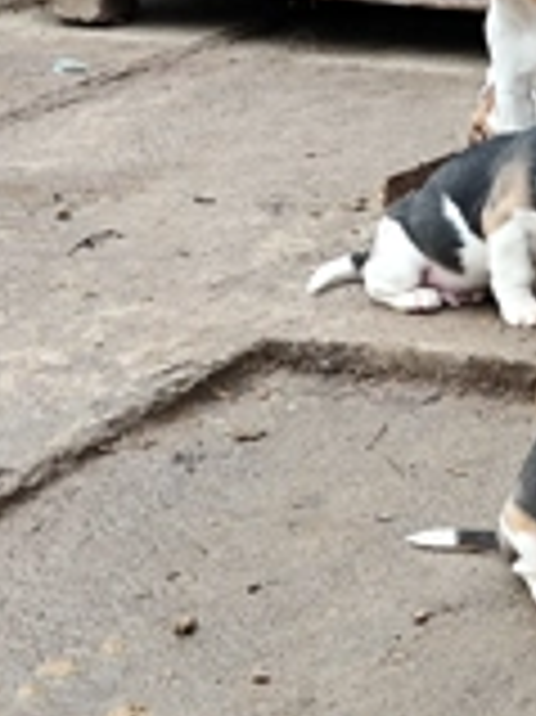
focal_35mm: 116
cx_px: 649
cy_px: 207
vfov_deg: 16.9
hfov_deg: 12.4
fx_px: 2398
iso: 80
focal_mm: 6.14
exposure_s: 1/100
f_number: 1.65
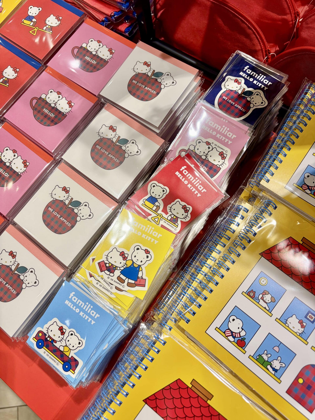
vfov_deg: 67.3
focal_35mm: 26
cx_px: 158
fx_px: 315
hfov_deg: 53.1
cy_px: 210
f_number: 1.6
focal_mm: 5.96
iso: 32
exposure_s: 1/100
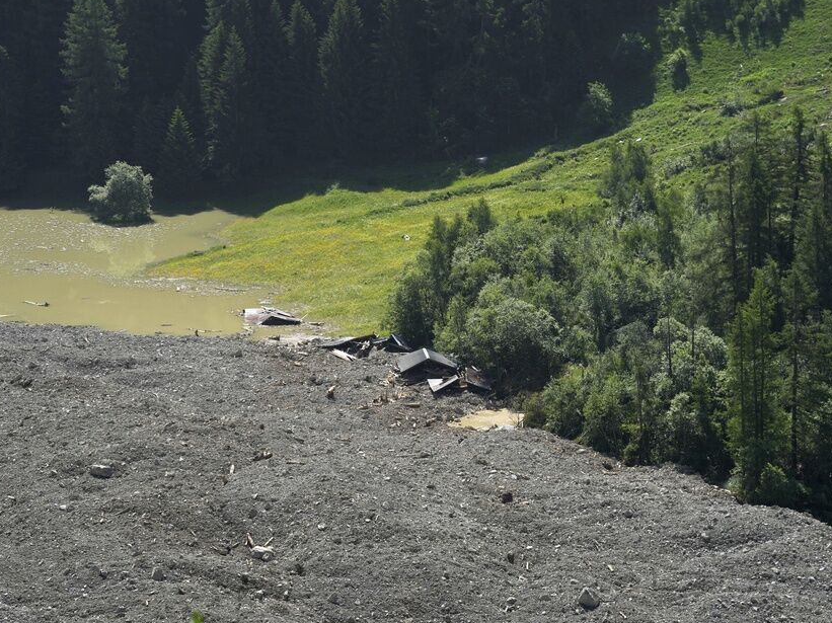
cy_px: 285
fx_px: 3892
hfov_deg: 12.2
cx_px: 447
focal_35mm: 162
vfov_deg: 9.2
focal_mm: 135
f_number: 5
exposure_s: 1/3200
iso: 400
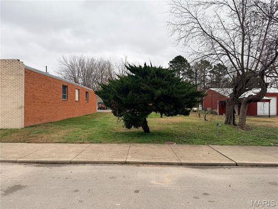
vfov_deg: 56.8
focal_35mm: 24
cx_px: 139
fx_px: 193
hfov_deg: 71.6
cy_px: 104
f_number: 1.78
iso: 80
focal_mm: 6.76
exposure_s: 1/649
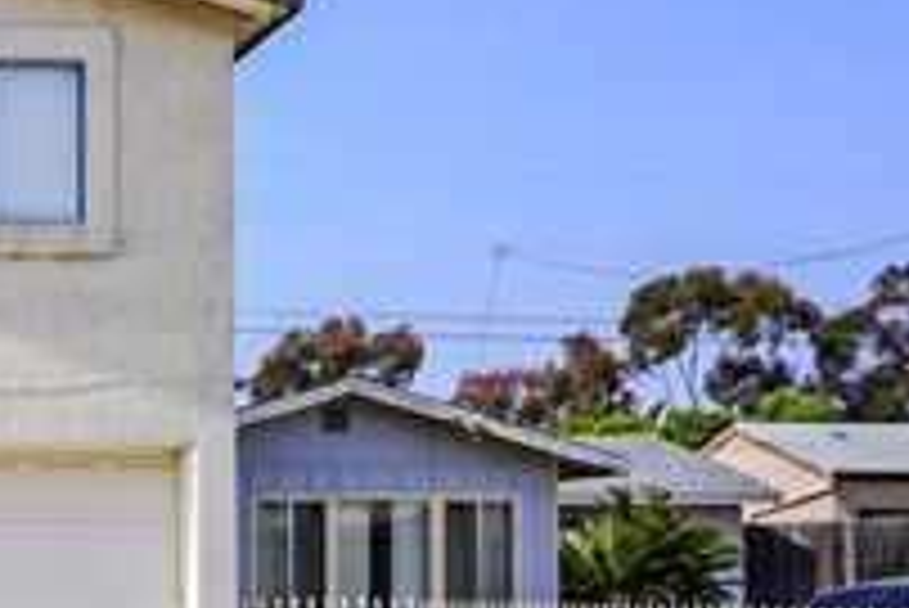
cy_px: 502
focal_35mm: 76
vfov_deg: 17.8
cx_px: -342
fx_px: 1920
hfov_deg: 23.0
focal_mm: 24
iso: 100
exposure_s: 1/250
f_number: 10
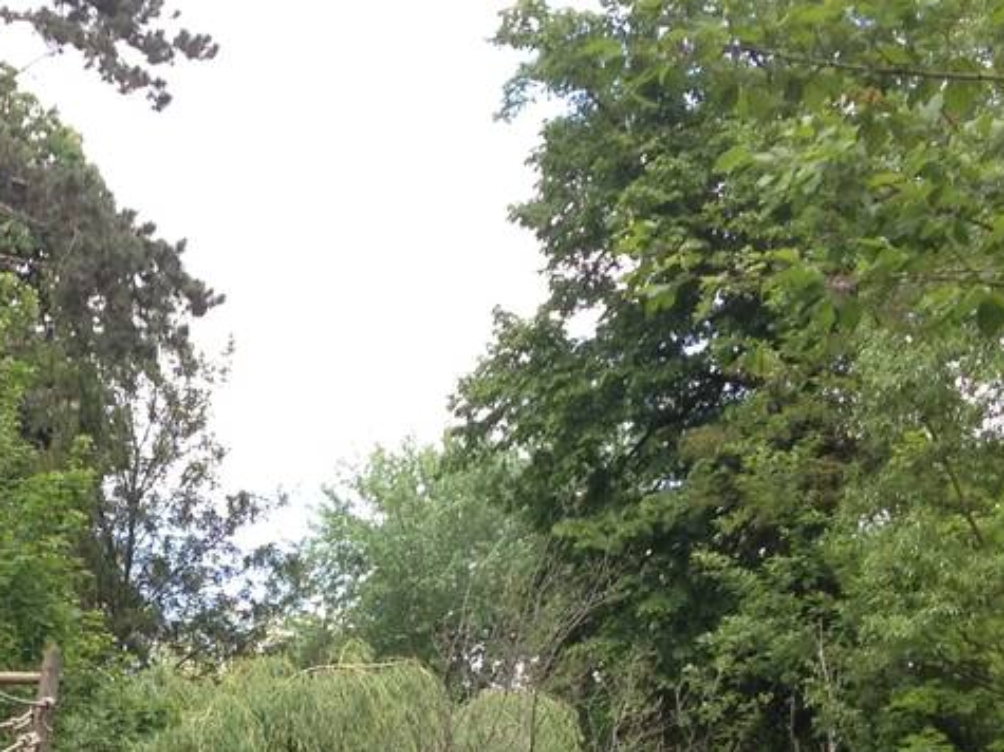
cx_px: -123
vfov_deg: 12.3
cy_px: 896
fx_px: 3422
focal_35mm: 118
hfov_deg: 16.2
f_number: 2.4
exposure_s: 1/456
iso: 50
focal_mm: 4.28
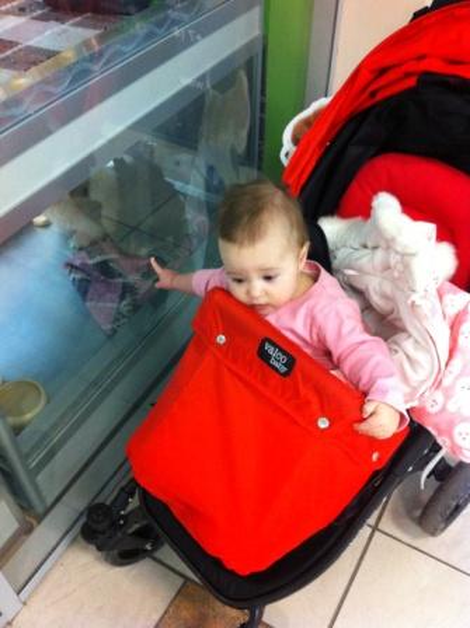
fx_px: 635
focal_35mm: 35
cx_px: 235
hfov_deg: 40.6
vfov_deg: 52.7
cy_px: 314
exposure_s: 1/15
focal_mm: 3.85
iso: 400
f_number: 2.8
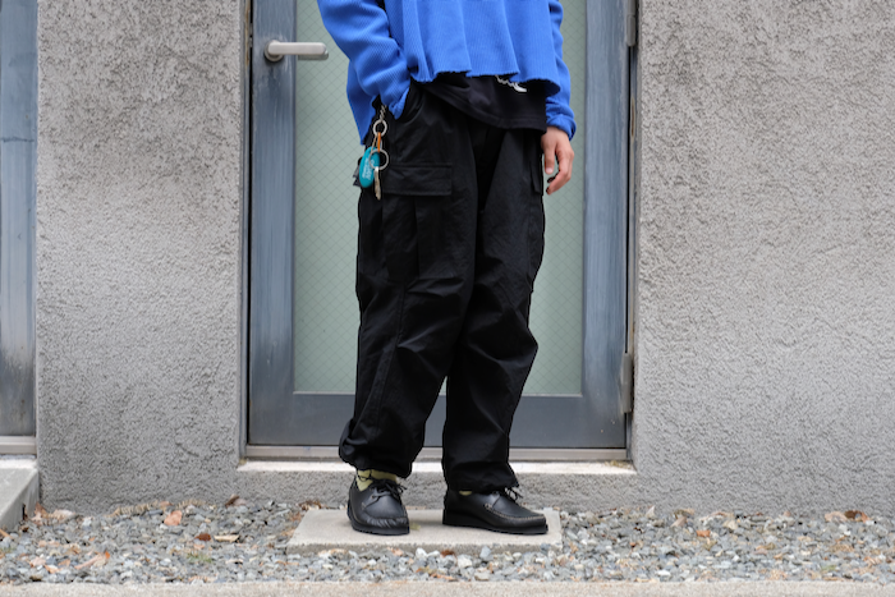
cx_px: 448
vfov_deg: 15.4
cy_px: 298
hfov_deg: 22.9
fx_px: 2213
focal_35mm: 89
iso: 800
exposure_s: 1/280
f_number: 7.1
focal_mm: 59.6
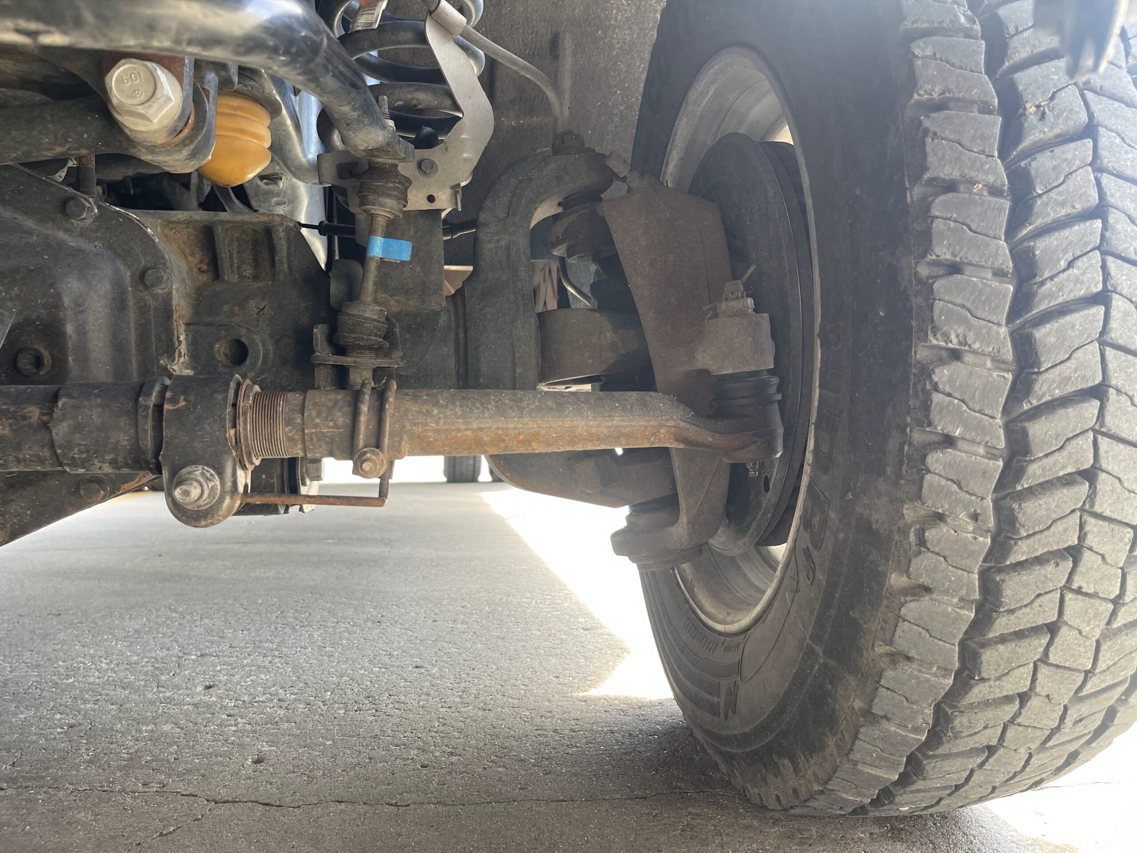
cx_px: 568
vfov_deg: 53.1
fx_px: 854
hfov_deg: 67.3
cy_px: 426
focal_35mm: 26
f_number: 1.6
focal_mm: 5.1
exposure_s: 1/121
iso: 100
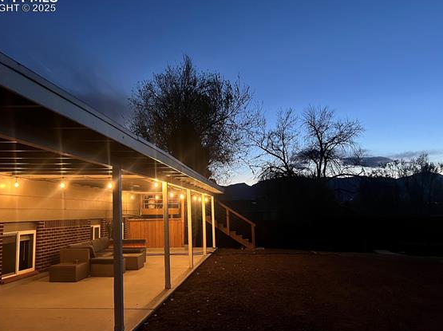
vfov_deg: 46.7
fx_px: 384
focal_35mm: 30
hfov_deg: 60.0
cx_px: 213
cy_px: 175
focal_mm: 5.7
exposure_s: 1/30
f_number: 1.5
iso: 500
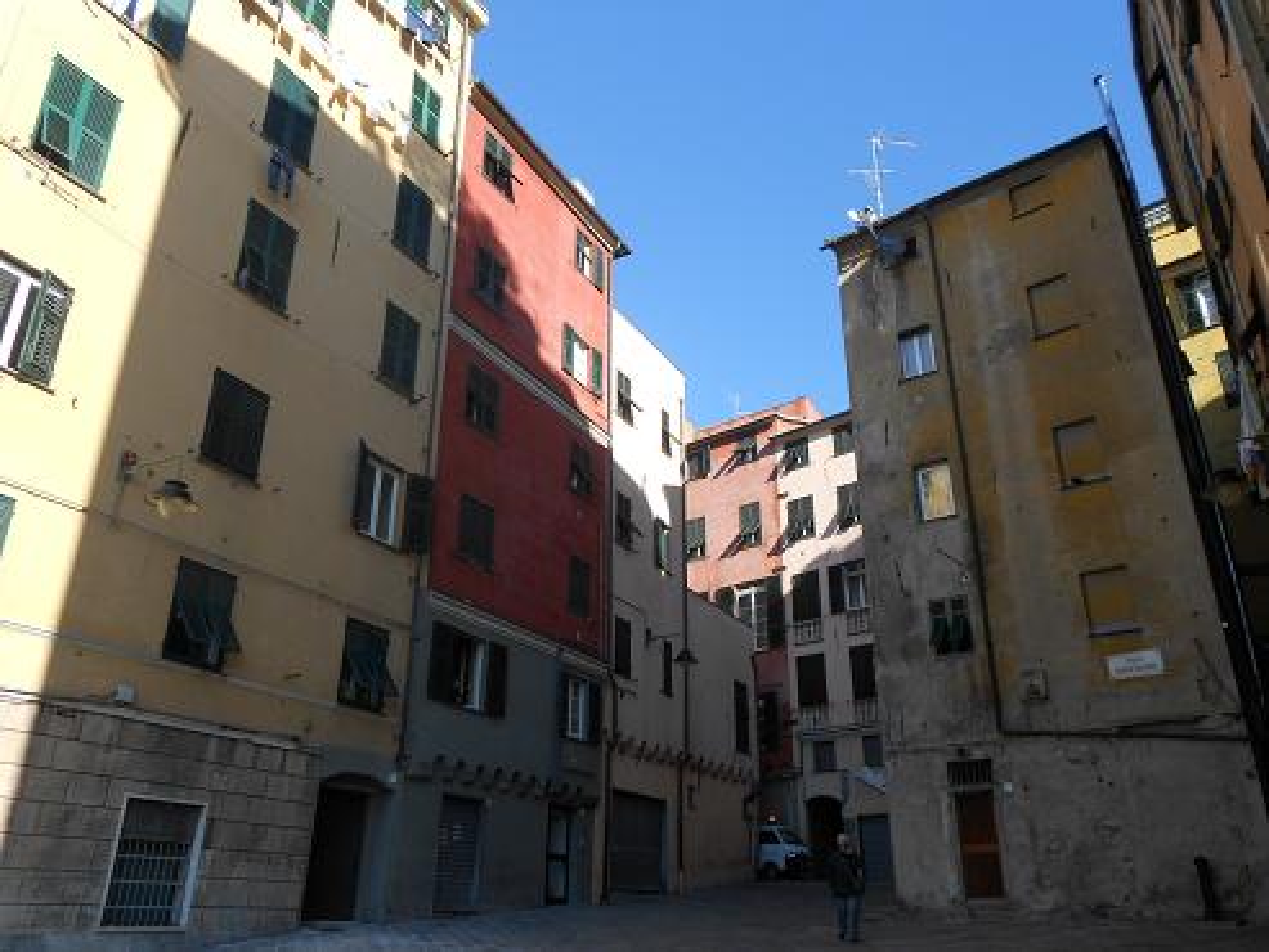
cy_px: 476
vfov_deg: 53.1
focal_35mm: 26
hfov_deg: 67.3
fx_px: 953
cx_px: 634
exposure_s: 1/500
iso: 80
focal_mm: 4.6
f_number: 3.2
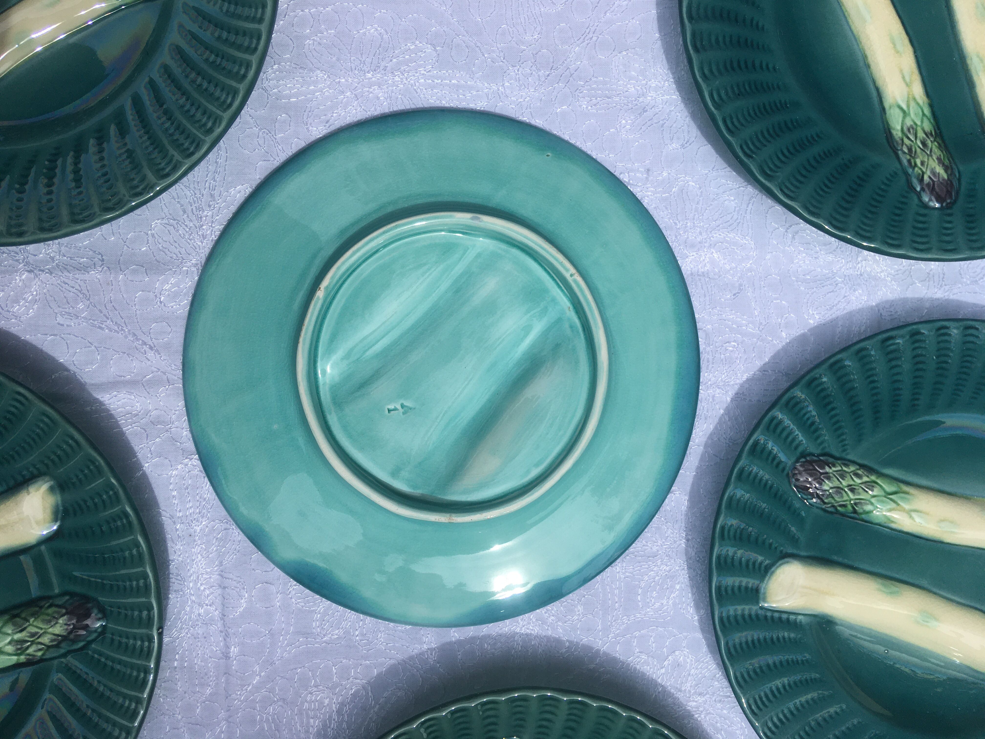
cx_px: 492
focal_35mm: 29
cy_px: 370
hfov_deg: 61.7
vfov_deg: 48.2
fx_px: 825
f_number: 2.2
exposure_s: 1/1789
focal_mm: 4.15
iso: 25
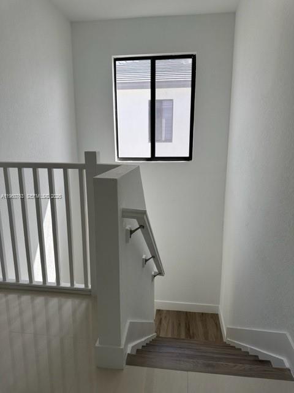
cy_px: 196
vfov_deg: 71.6
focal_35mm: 24
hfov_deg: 56.8
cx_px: 147
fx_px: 272
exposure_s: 1/538
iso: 80
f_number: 1.78
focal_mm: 6.86
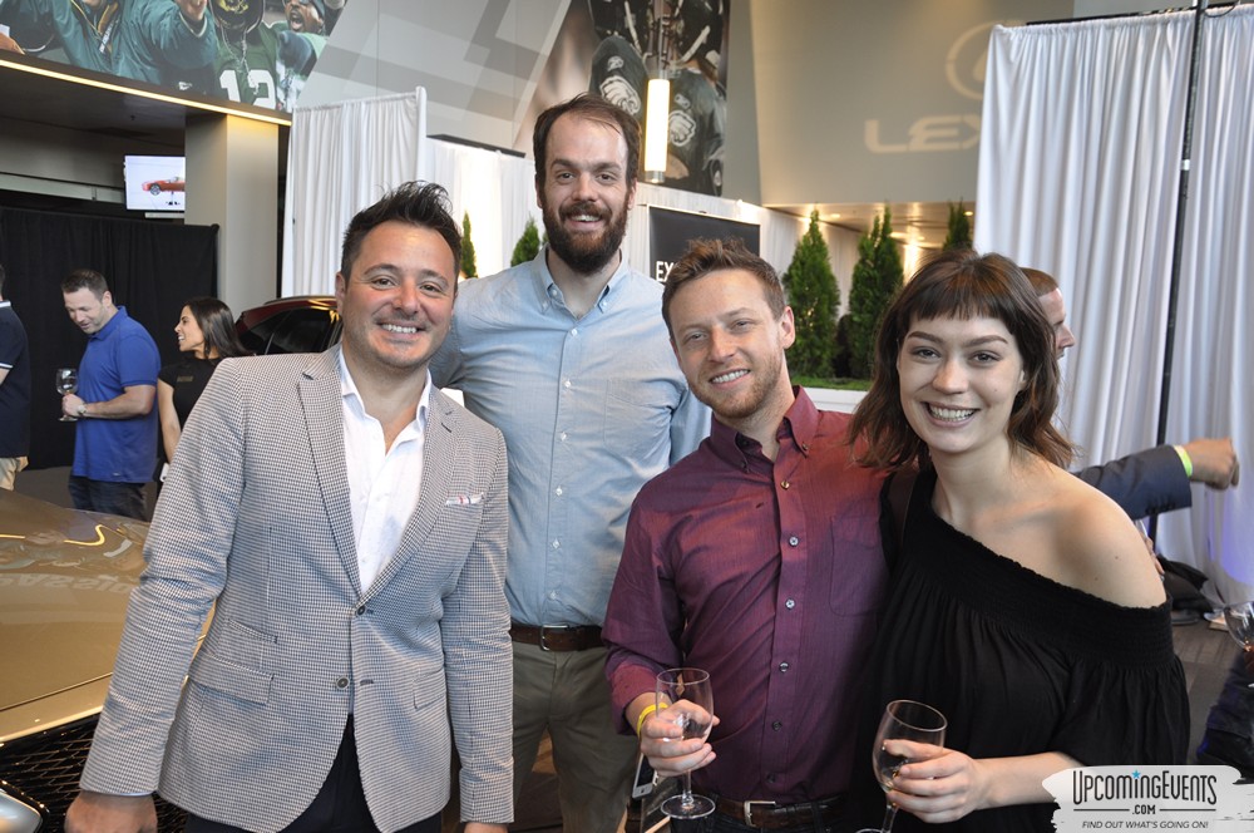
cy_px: 416
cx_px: 627
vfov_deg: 41.6
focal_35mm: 32
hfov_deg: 59.6
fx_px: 1096
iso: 400
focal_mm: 21
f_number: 5
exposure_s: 1/30
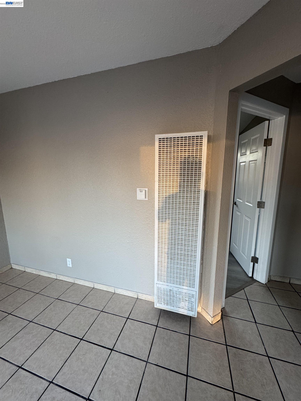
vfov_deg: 102.1
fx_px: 162
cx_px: 150
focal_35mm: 14
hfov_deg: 85.7
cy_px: 200
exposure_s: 1/60
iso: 200
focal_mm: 2.22
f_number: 2.2
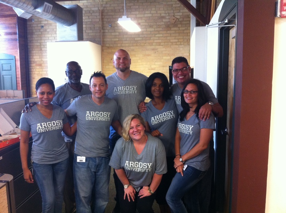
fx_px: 289
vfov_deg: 40.6
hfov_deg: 52.7
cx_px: 143
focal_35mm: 35
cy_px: 106
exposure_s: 1/17
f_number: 2.8
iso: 200
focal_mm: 3.85
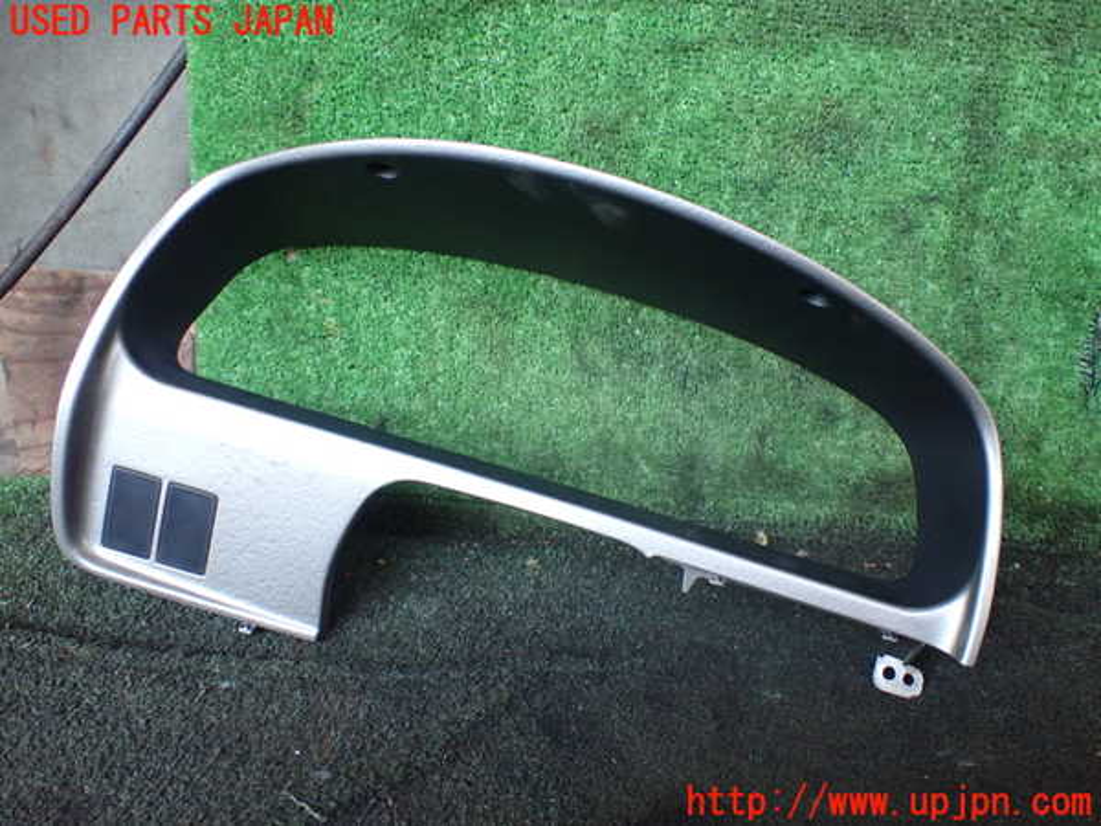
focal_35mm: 30
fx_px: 954
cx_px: 550
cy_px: 413
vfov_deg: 46.8
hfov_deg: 60.0
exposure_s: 1/50
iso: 800
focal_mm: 5.4
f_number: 2.3
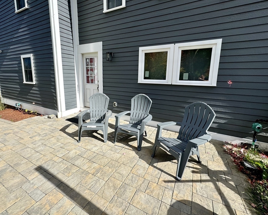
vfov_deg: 80.2
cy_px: 97
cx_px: 126
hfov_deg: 93.0
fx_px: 127
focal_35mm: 16
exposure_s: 1/1976
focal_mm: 2.22
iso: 50
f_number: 2.2
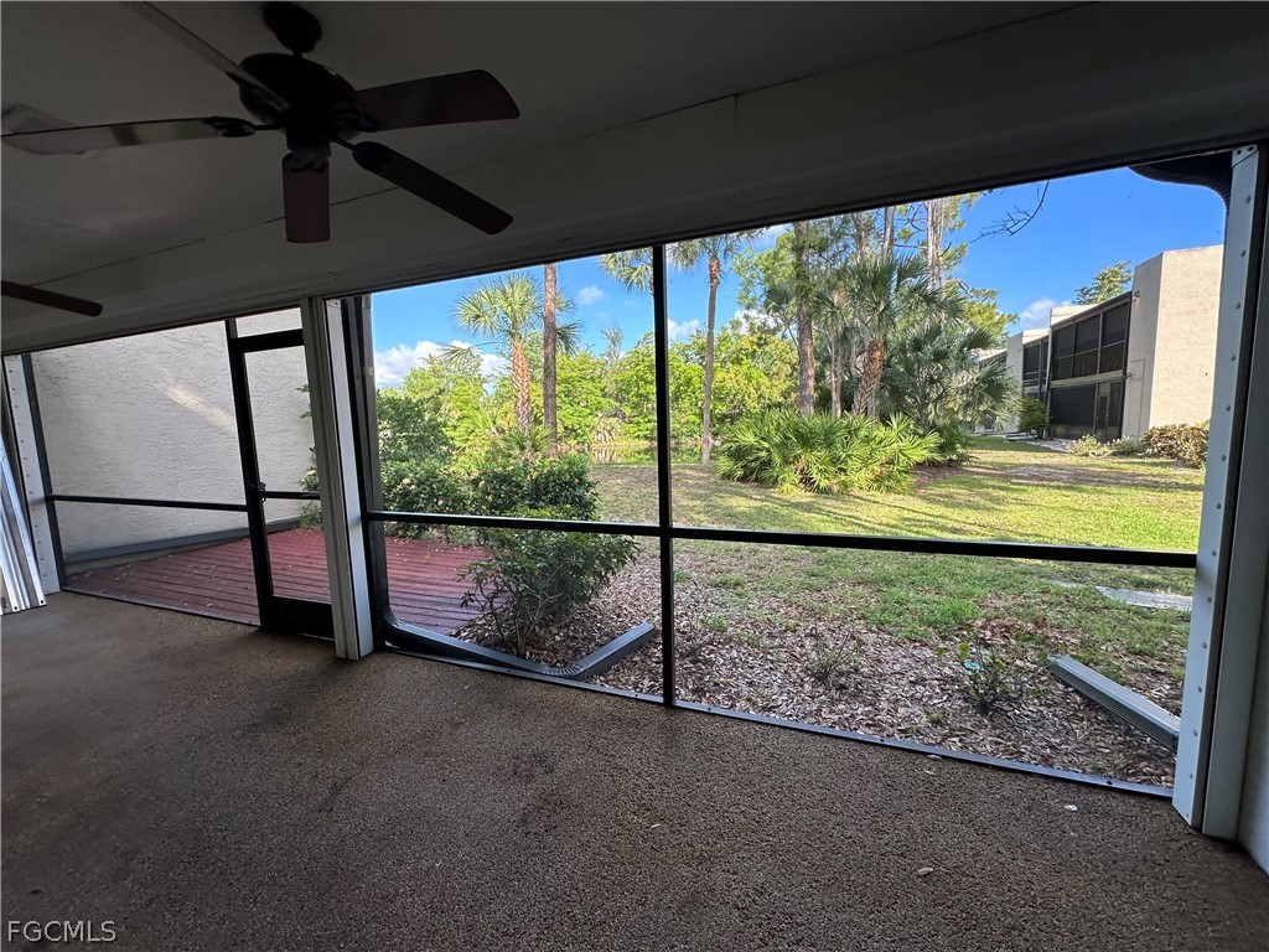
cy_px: 476
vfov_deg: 85.7
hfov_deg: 102.1
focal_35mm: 14
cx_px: 634
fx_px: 513
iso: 40
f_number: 2.2
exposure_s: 1/210
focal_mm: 2.22
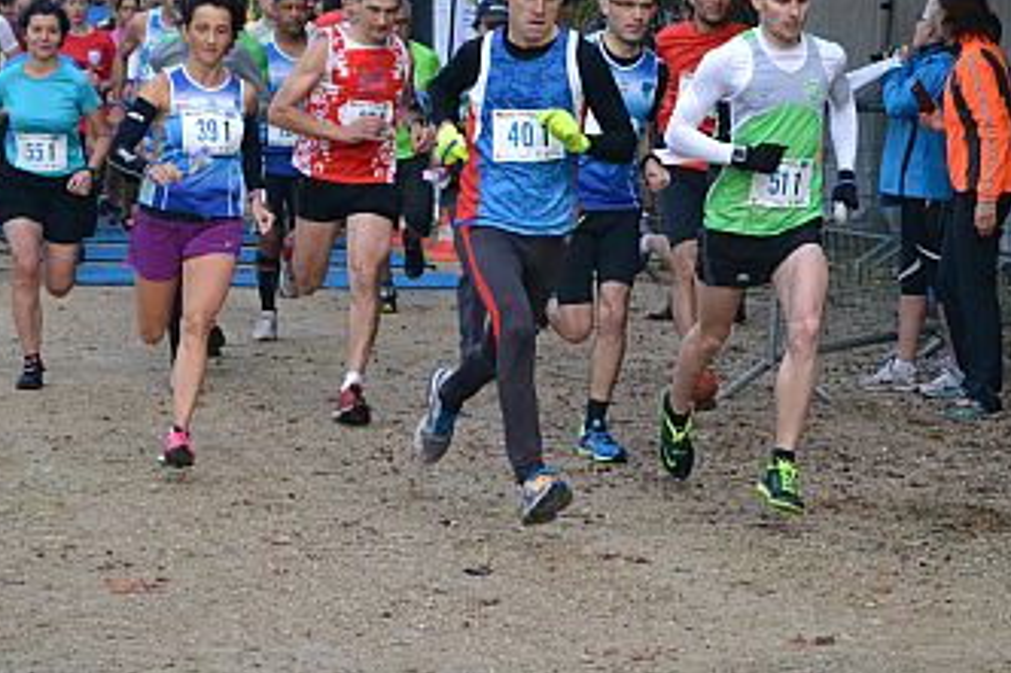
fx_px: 3841
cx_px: 594
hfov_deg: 15.0
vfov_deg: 10.0
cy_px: 212
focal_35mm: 137
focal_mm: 55
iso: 2200
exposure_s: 1/500
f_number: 5.6
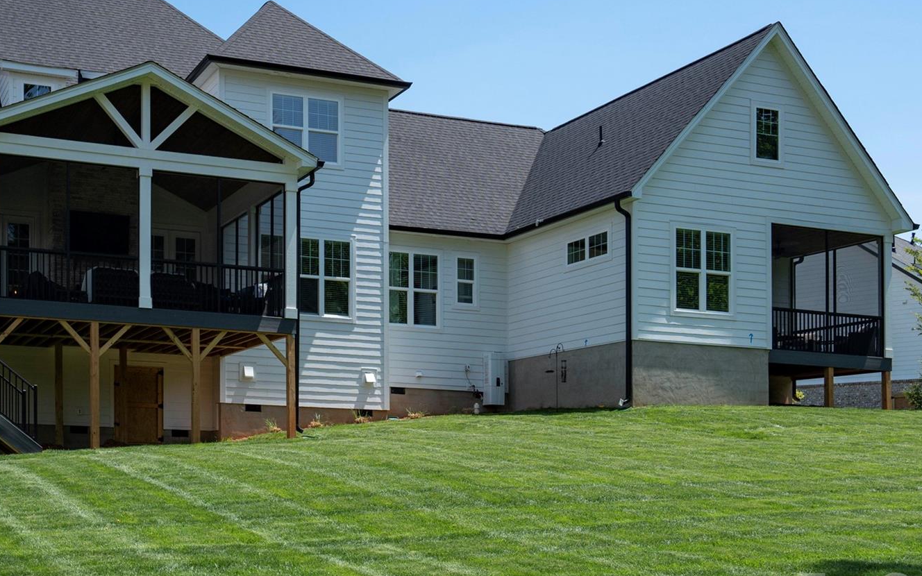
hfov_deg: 44.7
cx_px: 315
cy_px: 230
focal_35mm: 44
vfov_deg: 29.1
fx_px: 1106
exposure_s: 1/1000
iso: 320
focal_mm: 28
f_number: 6.3
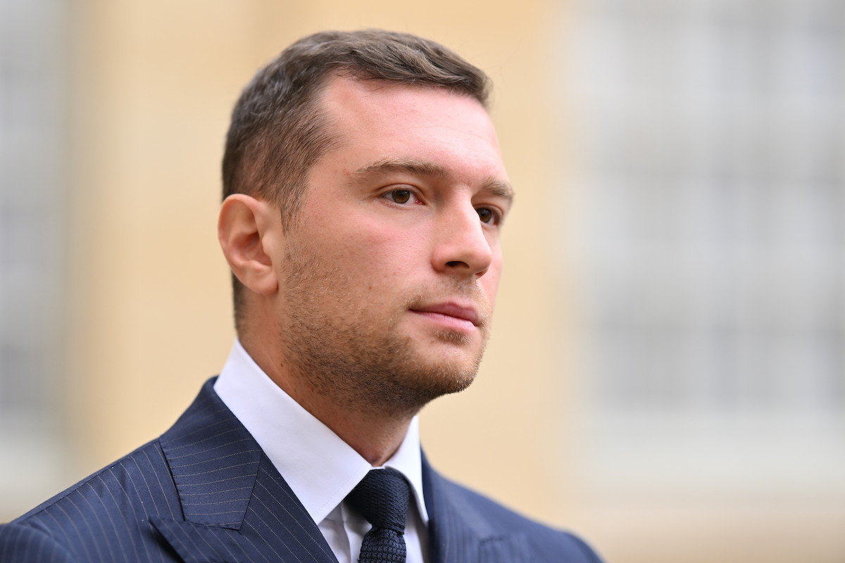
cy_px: 282
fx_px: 3169
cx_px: 422
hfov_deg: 15.2
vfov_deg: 10.2
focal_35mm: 135
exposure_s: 1/1600
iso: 250
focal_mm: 135
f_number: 1.8
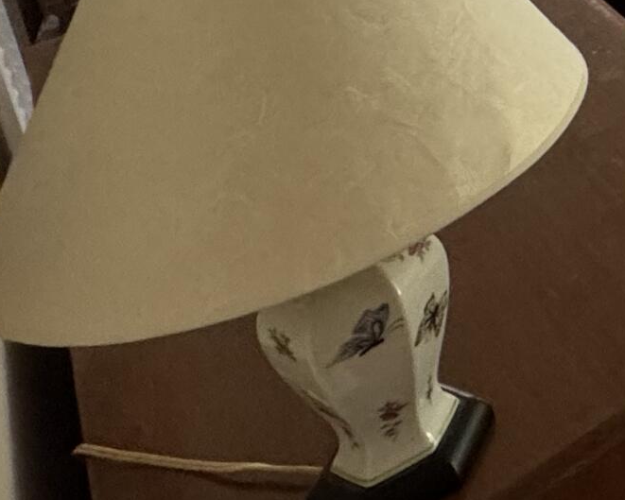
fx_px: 1147
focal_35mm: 62
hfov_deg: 20.0
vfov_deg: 19.1
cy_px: -384
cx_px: 1178
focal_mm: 2.22
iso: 320
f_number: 2.2
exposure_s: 1/60
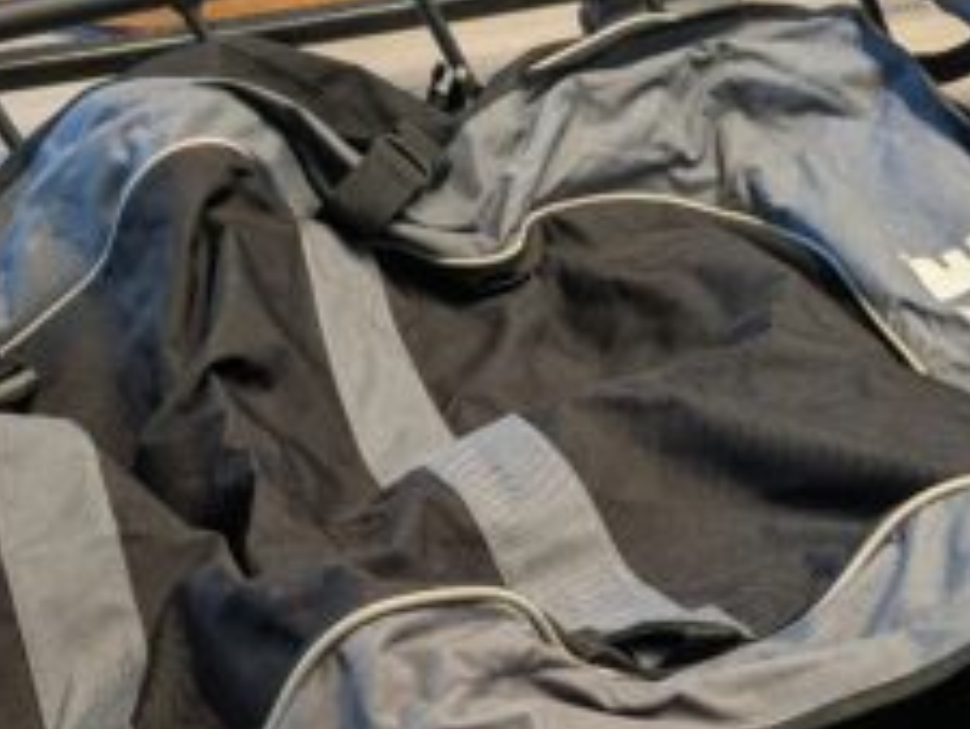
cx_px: 410
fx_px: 1794
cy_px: 854
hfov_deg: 30.2
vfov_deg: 21.5
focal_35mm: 64
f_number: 1.85
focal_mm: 6.81
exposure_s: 1/40
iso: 221
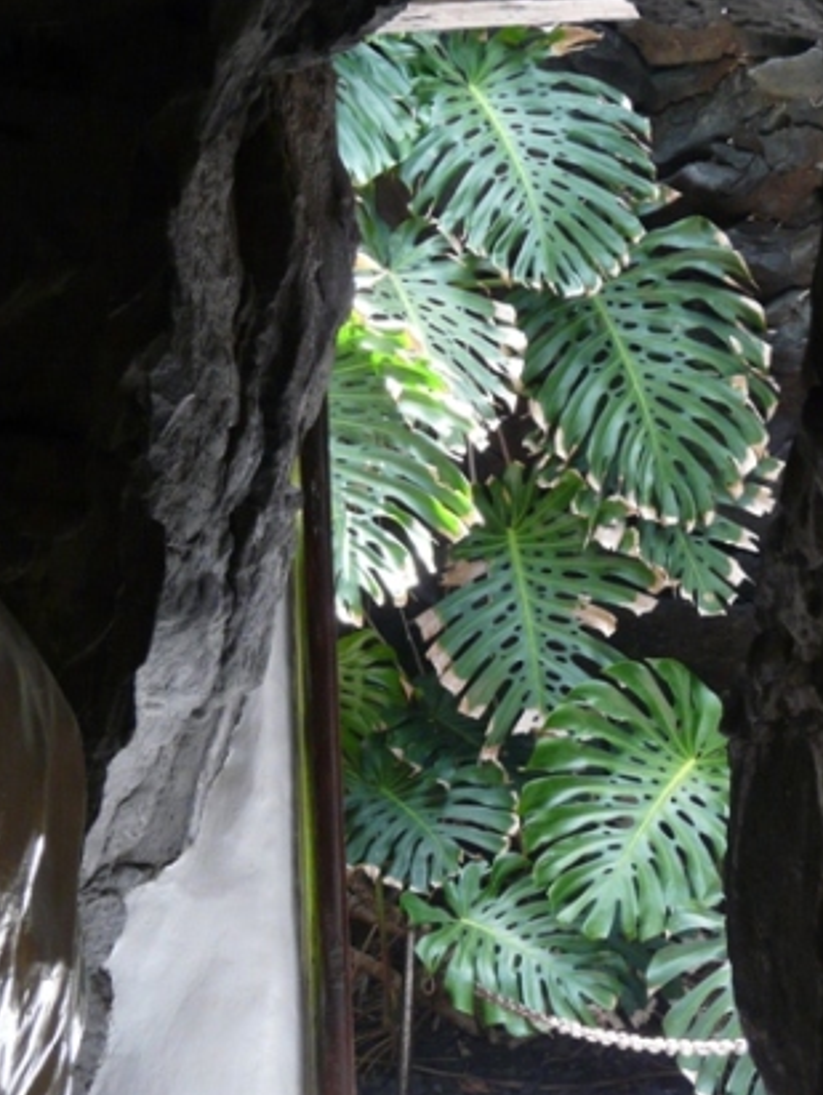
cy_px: 617
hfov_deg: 8.3
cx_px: 610
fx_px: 5697
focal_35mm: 180
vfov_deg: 11.0
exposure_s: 1/30
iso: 200
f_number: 3.6
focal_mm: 16.6
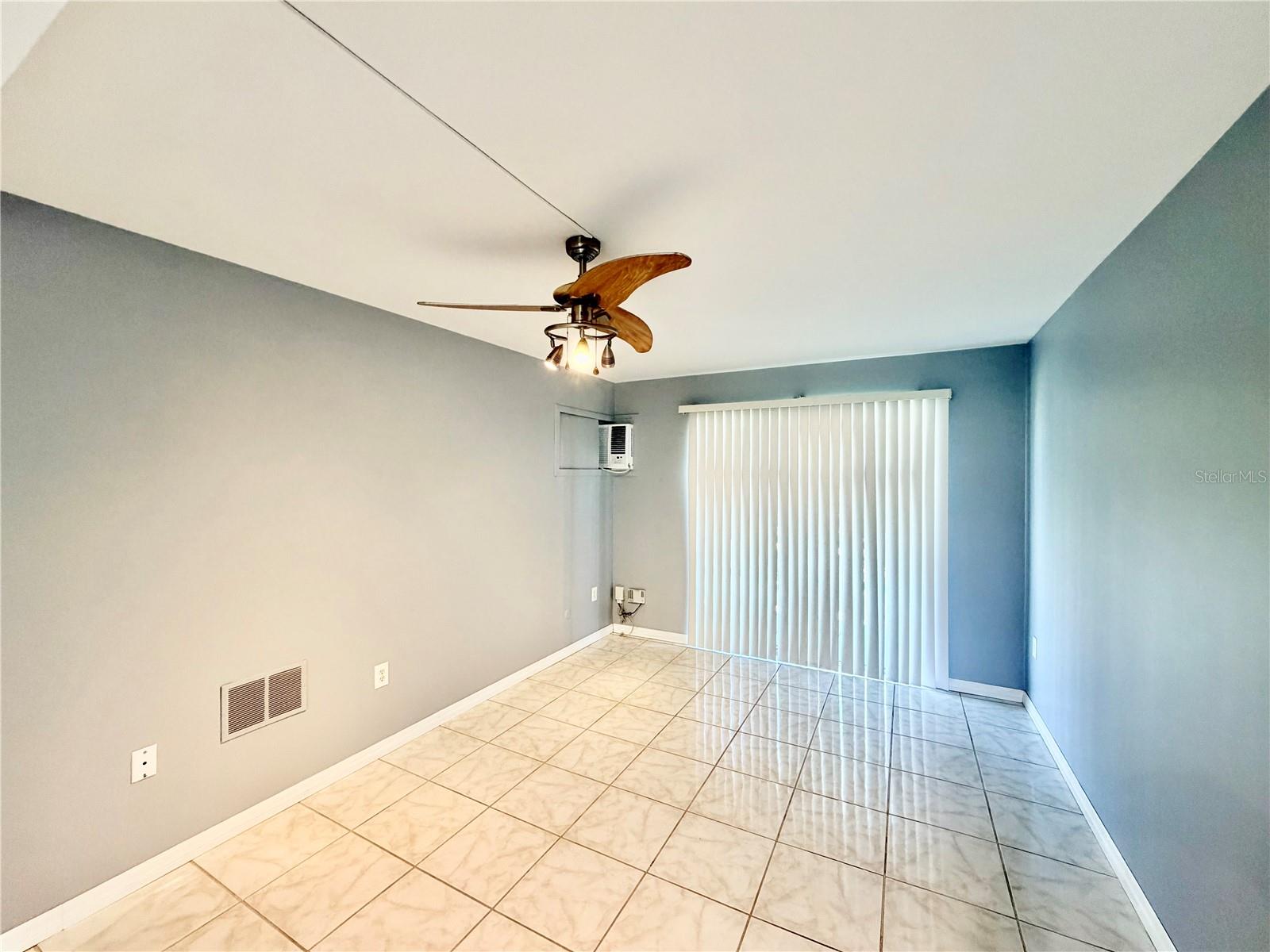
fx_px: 514
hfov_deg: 102.1
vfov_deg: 85.7
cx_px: 635
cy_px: 476
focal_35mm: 14
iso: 250
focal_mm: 2.22
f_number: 2.2
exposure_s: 1/120
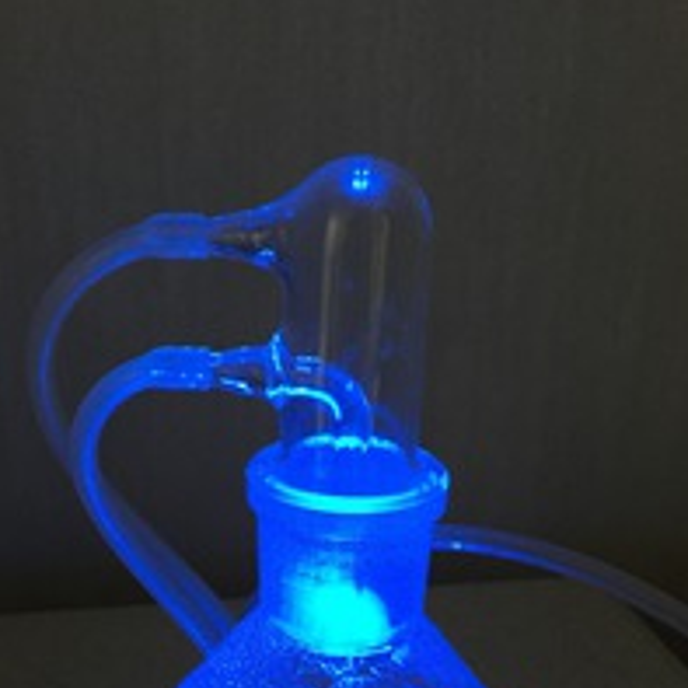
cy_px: 517
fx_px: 1169
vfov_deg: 32.2
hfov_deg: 32.7
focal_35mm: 52
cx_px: 290
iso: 250
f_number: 2.2
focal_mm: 4.15
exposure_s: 1/20
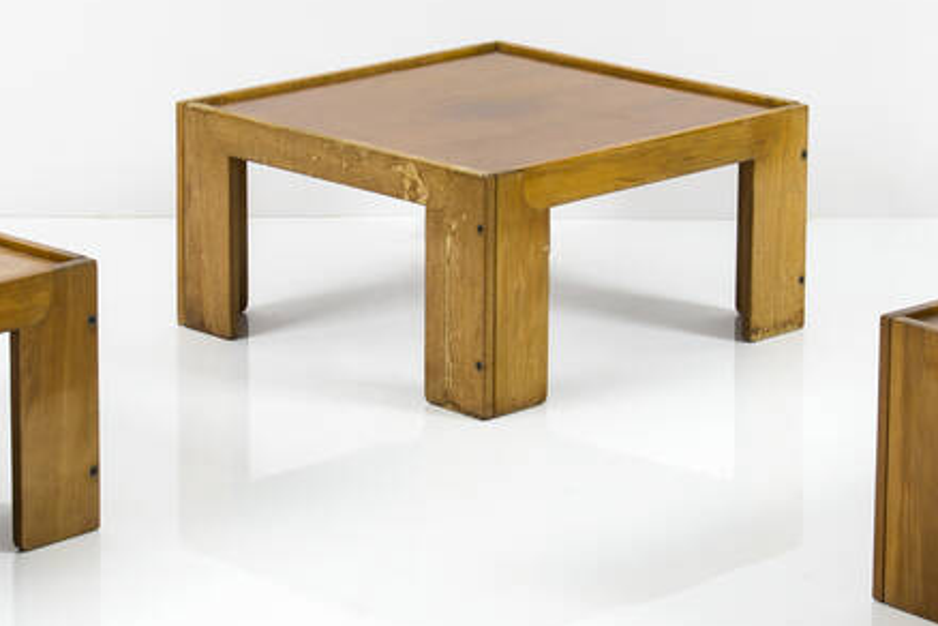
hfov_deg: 16.0
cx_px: 503
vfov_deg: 10.7
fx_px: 3335
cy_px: 163
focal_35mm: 128
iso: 64
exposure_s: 1/200
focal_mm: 40
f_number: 11
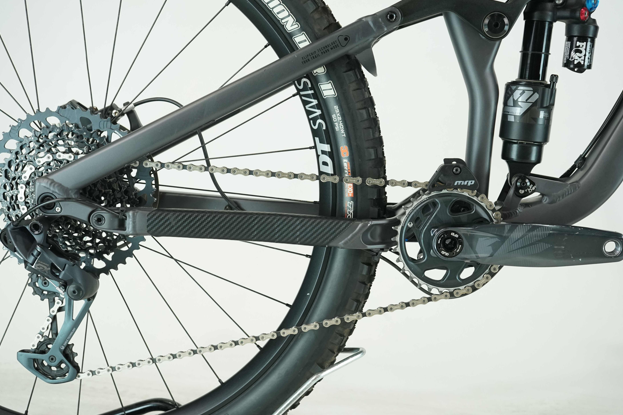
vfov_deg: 28.6
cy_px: 207
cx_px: 305
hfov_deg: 41.9
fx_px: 813
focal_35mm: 47
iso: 1600
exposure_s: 1/200
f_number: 5.6
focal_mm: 44
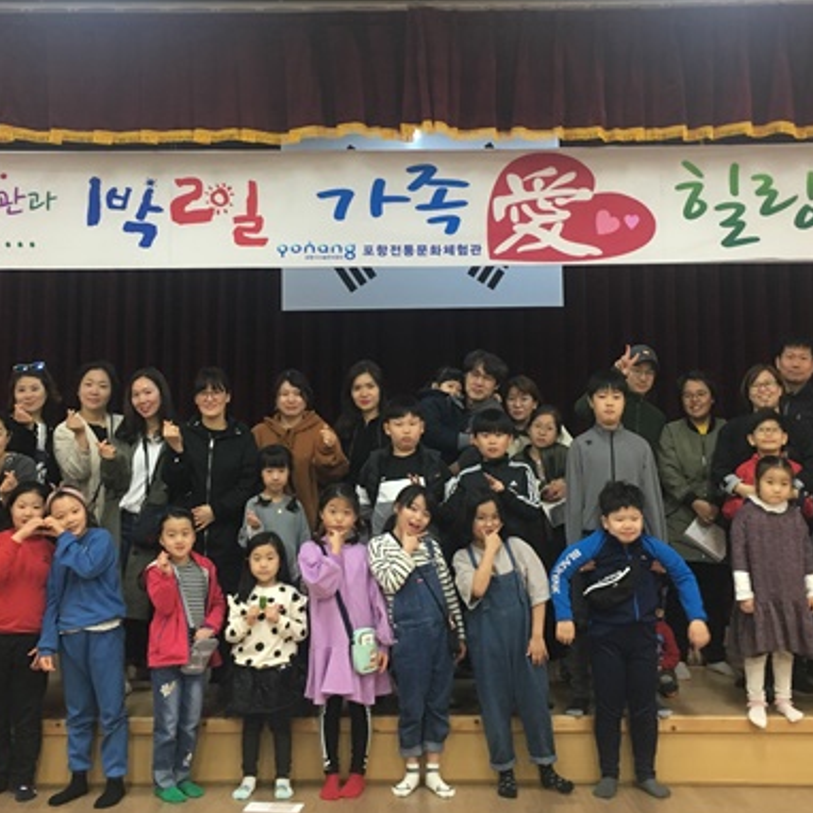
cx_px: 387
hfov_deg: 39.2
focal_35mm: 43
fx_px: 1143
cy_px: 332
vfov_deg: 39.0
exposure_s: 1/30
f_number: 2.2
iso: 100
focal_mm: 4.15
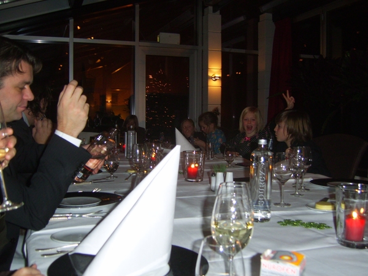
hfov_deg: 49.0
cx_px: 184
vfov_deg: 37.7
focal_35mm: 38
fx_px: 404
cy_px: 138
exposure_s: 1/30
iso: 100
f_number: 2.8
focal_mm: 7.8
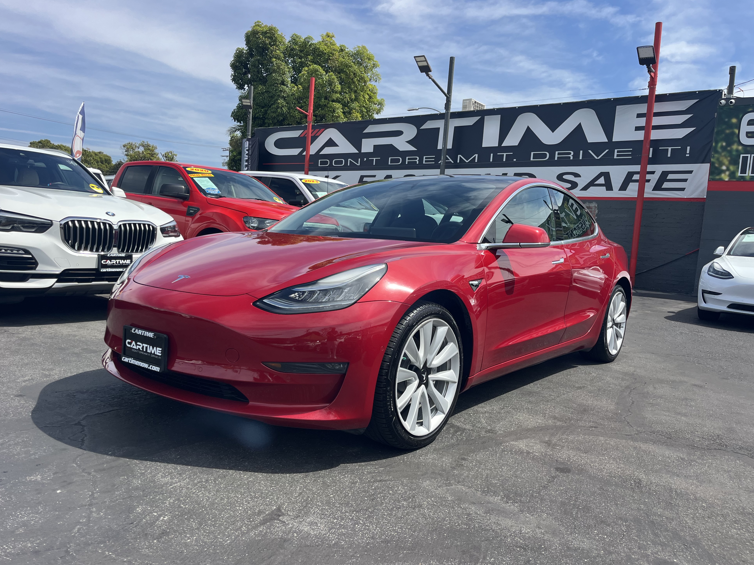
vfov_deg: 51.3
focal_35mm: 27
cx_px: 368
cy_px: 287
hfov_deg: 65.3
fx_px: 588
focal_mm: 5.1
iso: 50
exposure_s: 1/2179
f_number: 1.6
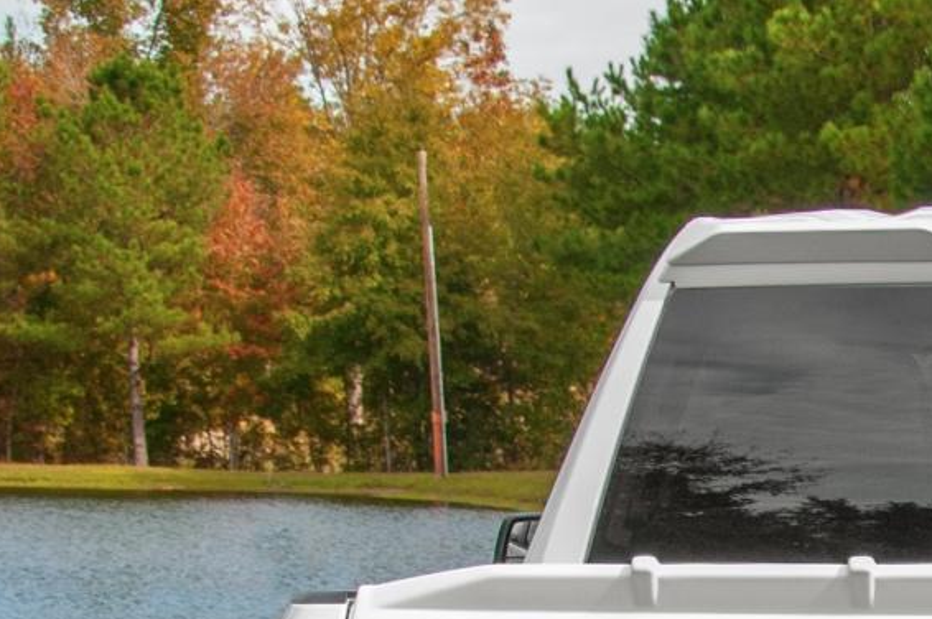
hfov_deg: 15.7
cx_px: 1237
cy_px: 983
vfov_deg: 10.6
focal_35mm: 124
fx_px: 3206
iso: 320
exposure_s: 1/250
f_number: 8
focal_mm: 26
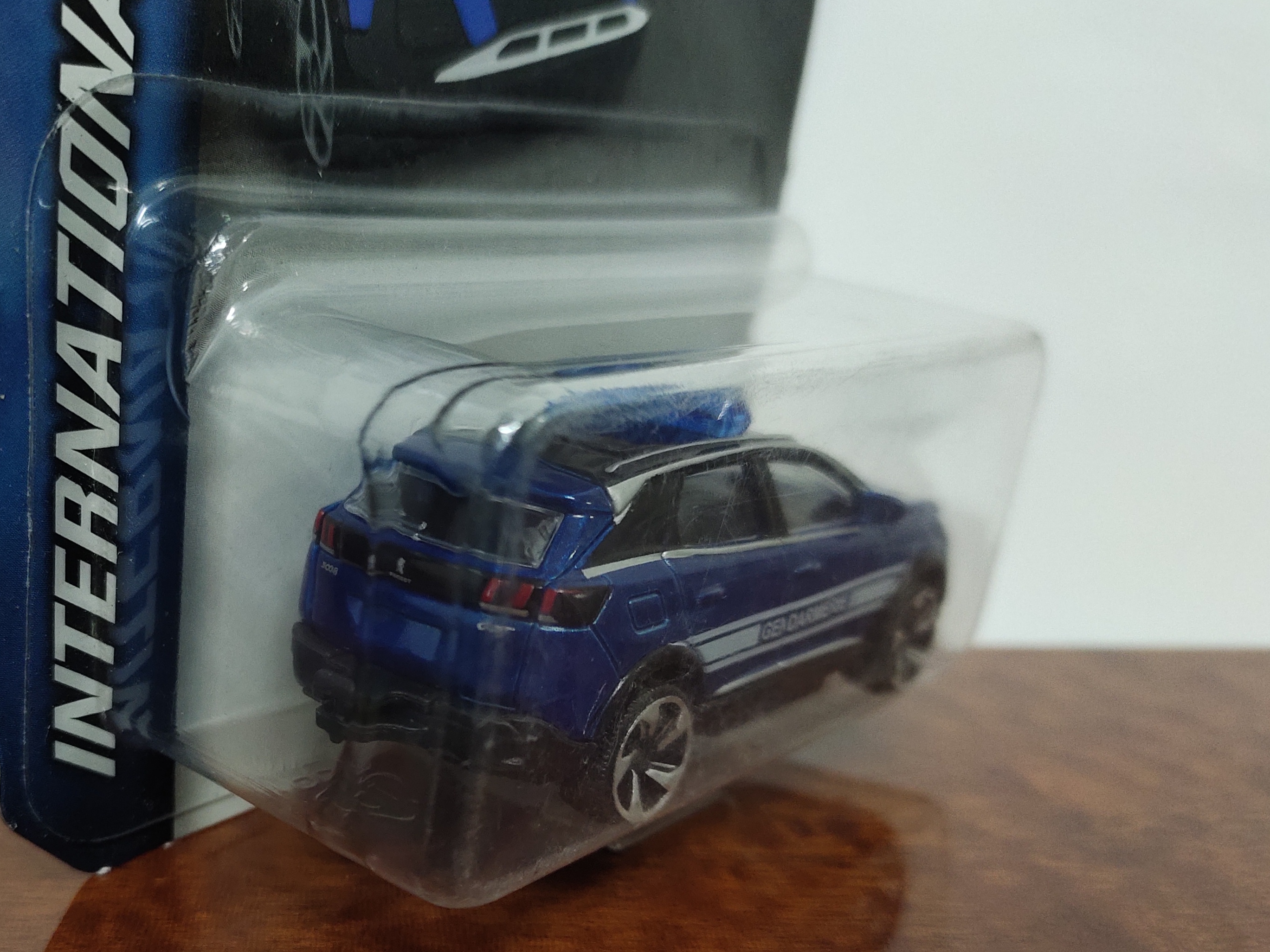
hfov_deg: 48.0
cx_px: 409
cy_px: 619
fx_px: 1394
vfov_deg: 37.4
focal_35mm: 38
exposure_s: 1/33.3
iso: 1012
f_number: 1.79
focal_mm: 4.74
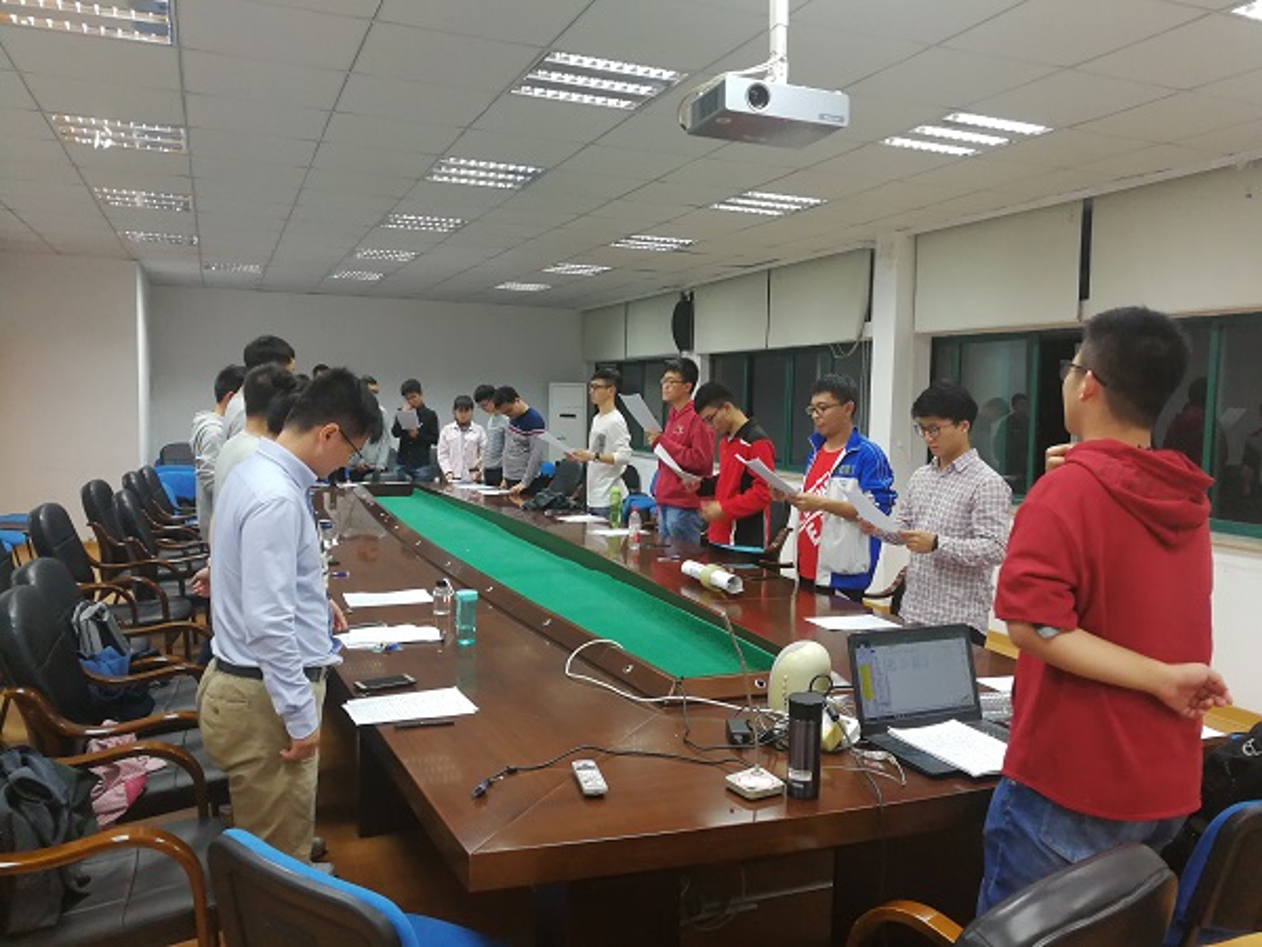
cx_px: 631
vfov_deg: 51.4
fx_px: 984
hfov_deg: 65.3
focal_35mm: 27
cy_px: 474
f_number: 2.2
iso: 250
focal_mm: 3.95
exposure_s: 1/33.3
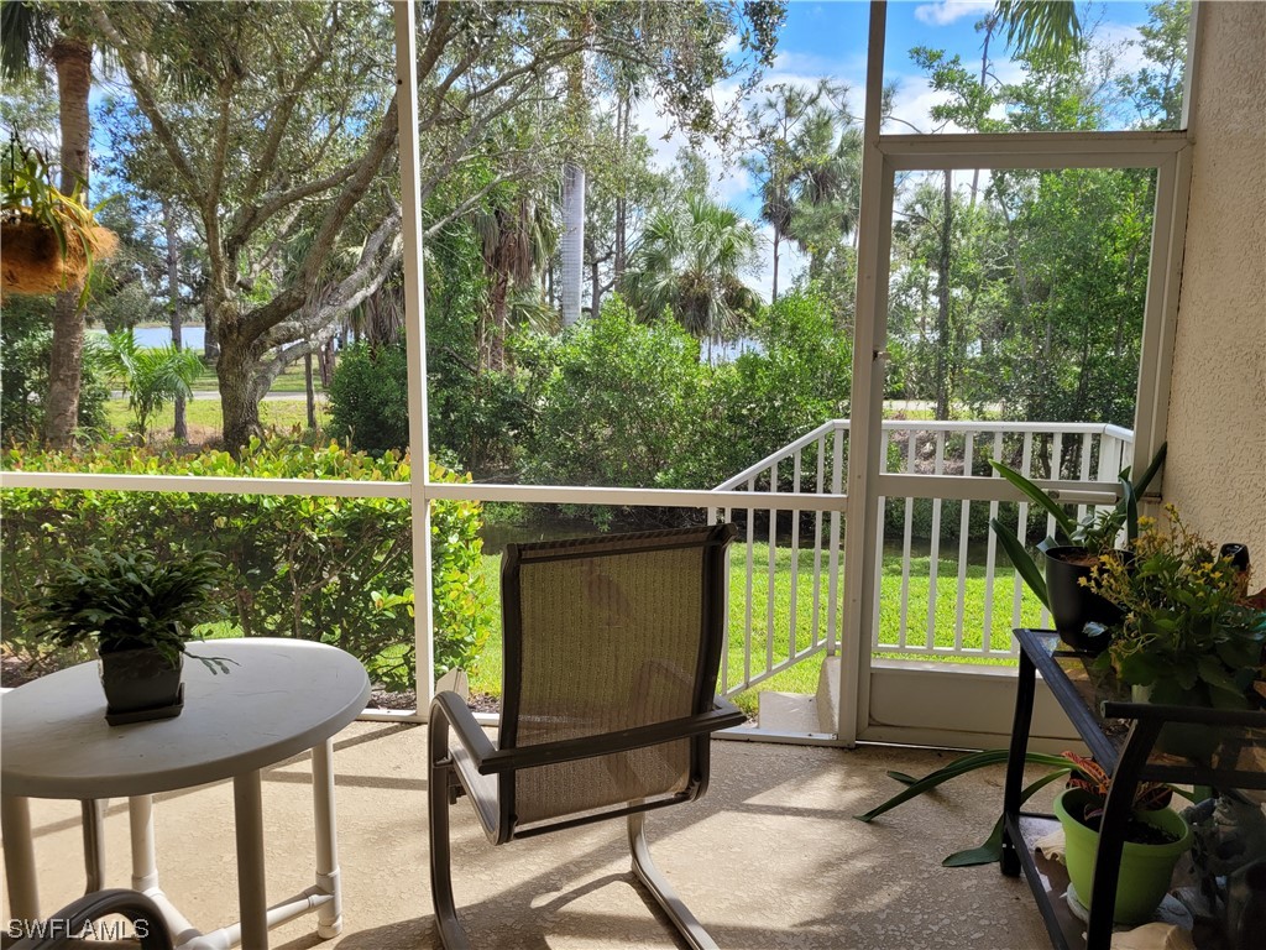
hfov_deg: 67.3
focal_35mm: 26
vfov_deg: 53.1
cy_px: 475
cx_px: 633
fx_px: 951
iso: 40
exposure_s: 1/622
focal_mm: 5.4
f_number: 1.8
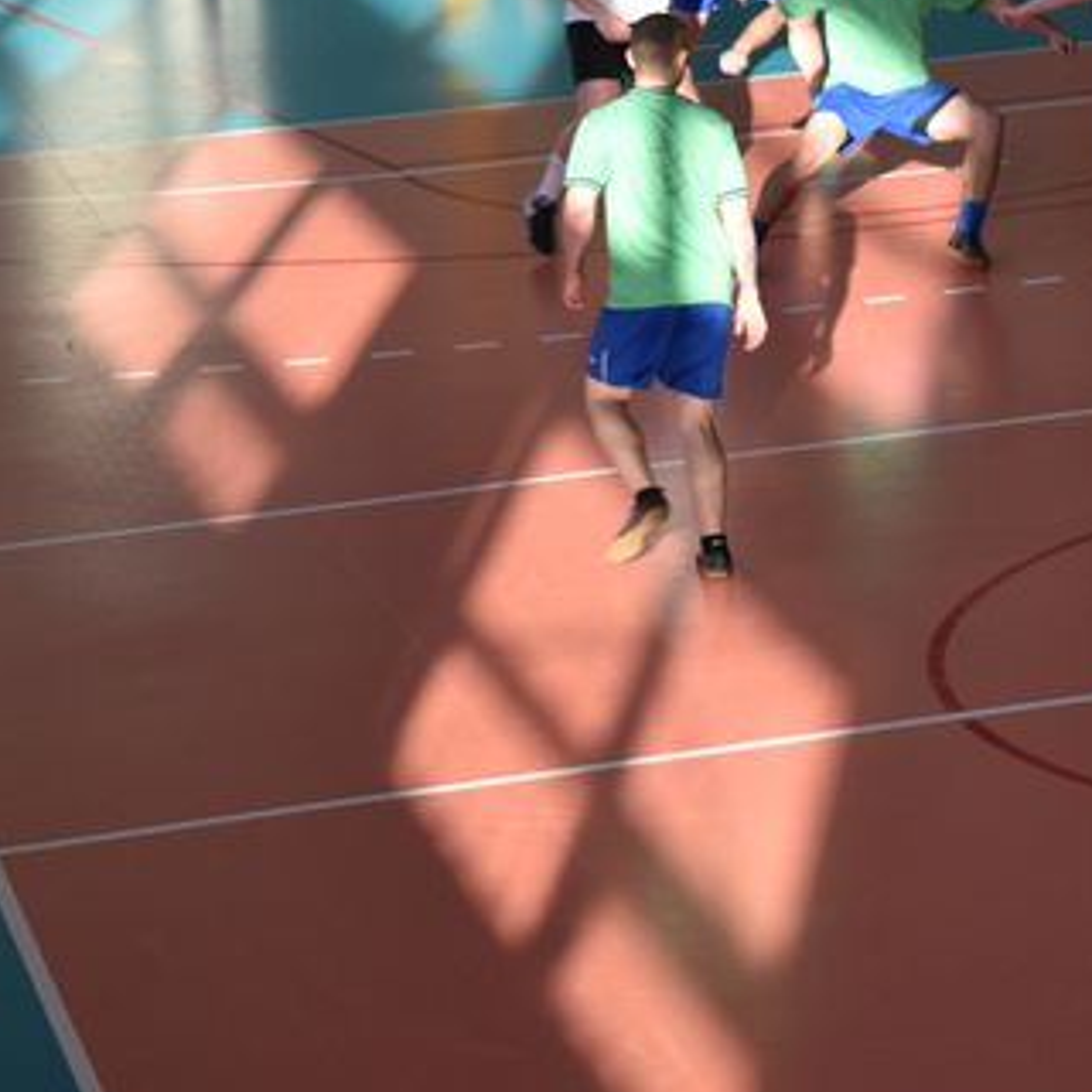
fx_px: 5461
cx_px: 1136
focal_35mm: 153
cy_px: 164
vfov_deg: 11.4
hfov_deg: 11.3
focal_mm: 40
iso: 250
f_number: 5
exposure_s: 1/200
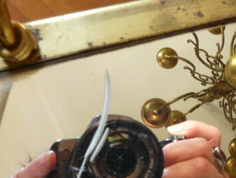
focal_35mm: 51
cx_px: 197
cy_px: 57
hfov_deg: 35.9
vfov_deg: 28.4
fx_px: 348
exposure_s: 1/4
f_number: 8
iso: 200
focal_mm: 4.6
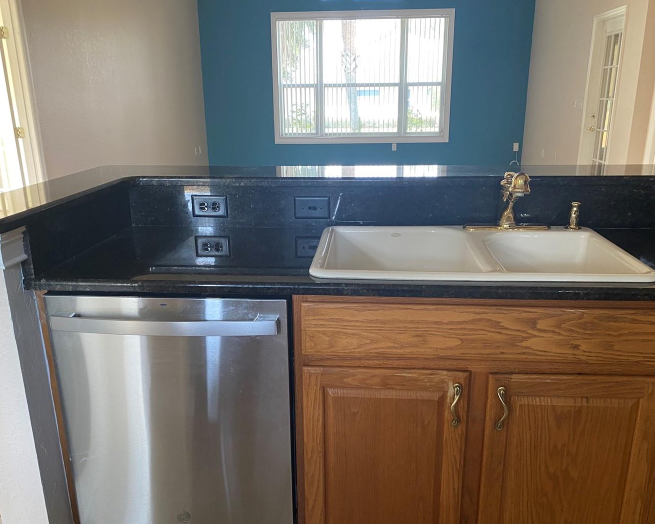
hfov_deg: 57.2
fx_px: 601
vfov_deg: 47.1
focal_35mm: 31
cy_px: 286
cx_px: 334
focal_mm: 4.25
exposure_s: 1/60
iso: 200
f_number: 1.8
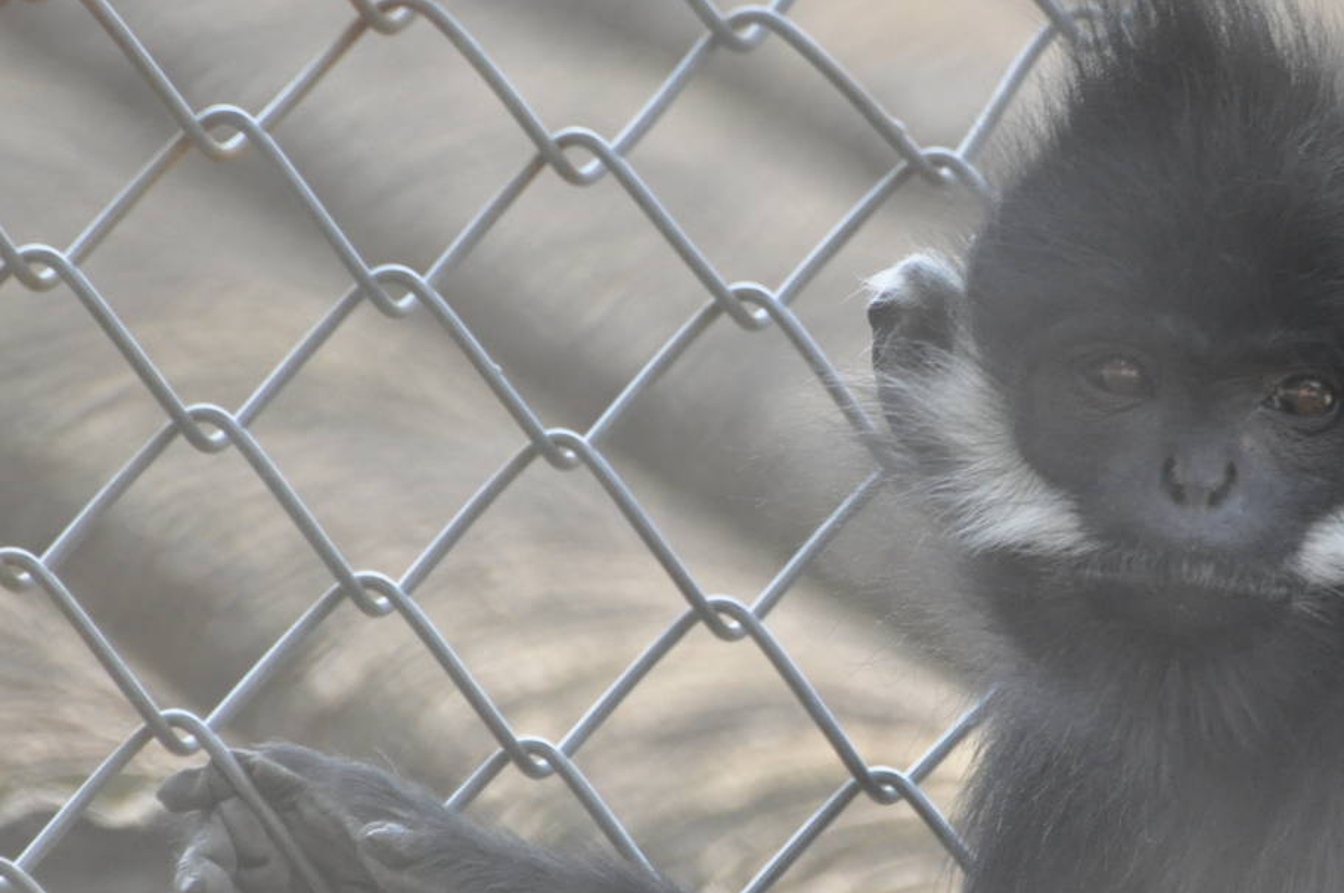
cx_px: 1062
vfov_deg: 2.0
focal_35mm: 685
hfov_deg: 3.0
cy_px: 545
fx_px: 25541
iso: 1100
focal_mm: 260
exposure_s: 1/500
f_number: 5.6
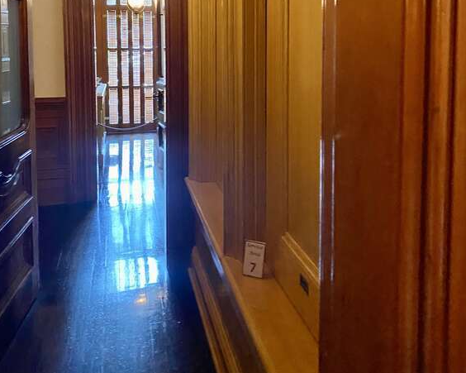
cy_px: 61
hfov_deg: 50.3
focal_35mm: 36
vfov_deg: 39.1
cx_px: 245
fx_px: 496
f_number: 1.8
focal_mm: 4.25
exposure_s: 1/30
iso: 800
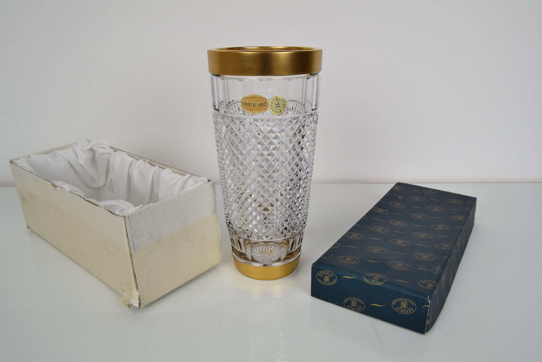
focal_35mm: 27
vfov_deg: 48.0
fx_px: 407
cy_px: 181
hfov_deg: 67.3
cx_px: 271
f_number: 9
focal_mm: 18
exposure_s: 1/320
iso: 1600
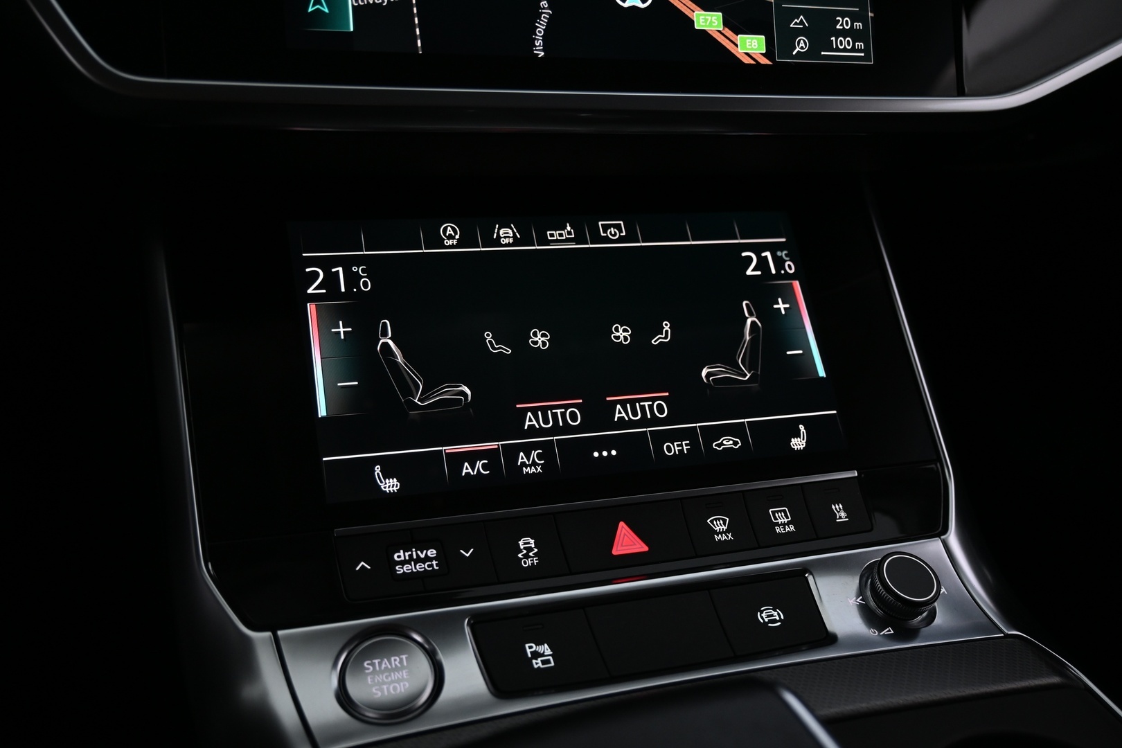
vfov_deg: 41.7
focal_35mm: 32
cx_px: 561
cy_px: 374
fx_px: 982
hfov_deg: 59.5
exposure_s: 1/30
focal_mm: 21
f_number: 4
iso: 800
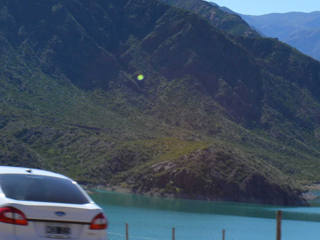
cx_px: 35
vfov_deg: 9.4
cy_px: -191
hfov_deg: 13.0
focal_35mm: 151
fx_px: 1396
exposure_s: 1/320
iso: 100
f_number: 9
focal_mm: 22
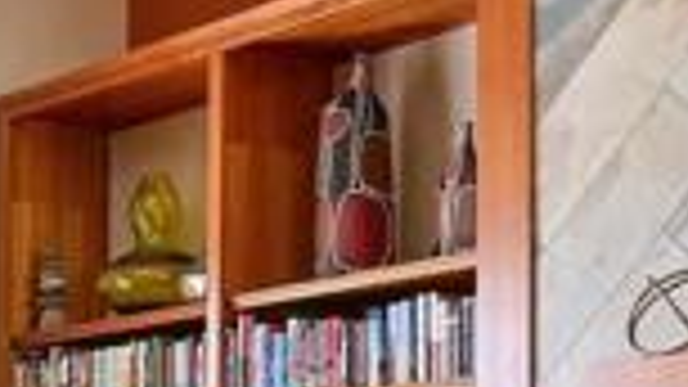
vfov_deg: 11.0
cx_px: -423
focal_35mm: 105
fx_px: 1915
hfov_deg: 17.7
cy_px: 623
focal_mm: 10
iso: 200
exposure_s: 1.6
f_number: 8
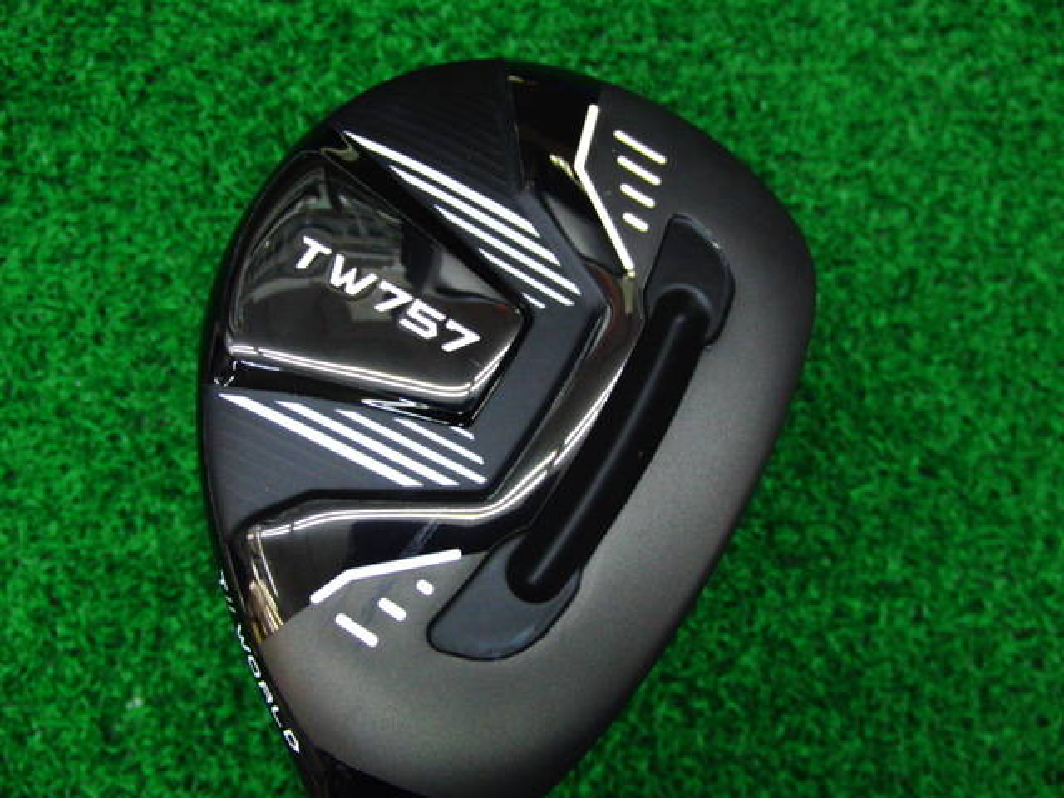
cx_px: 532
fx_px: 1137
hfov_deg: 50.1
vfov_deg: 38.7
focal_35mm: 37
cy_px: 399
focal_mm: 6.42
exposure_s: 1/50
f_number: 3.6
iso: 400
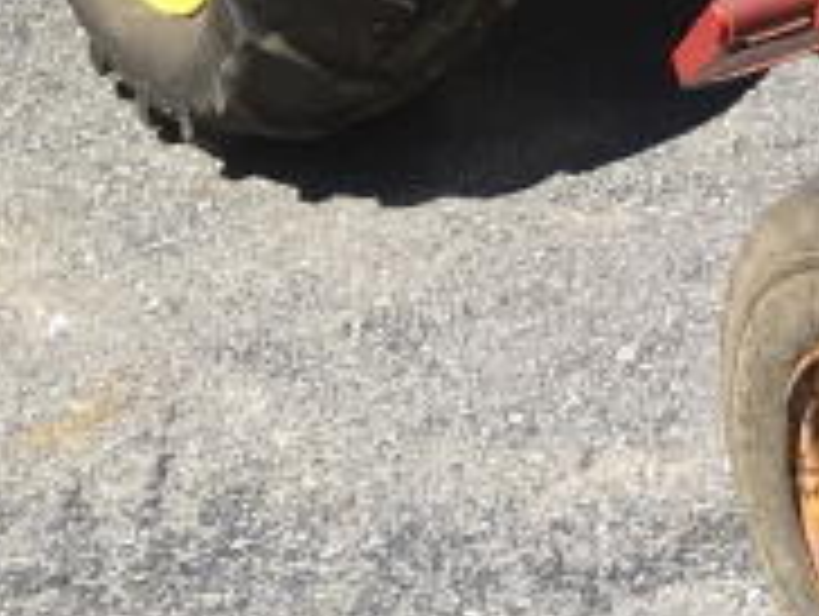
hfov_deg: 10.3
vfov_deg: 8.8
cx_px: 2066
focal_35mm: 163
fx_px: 3862
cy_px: -477
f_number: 2.2
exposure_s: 1/651
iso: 25
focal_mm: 4.15
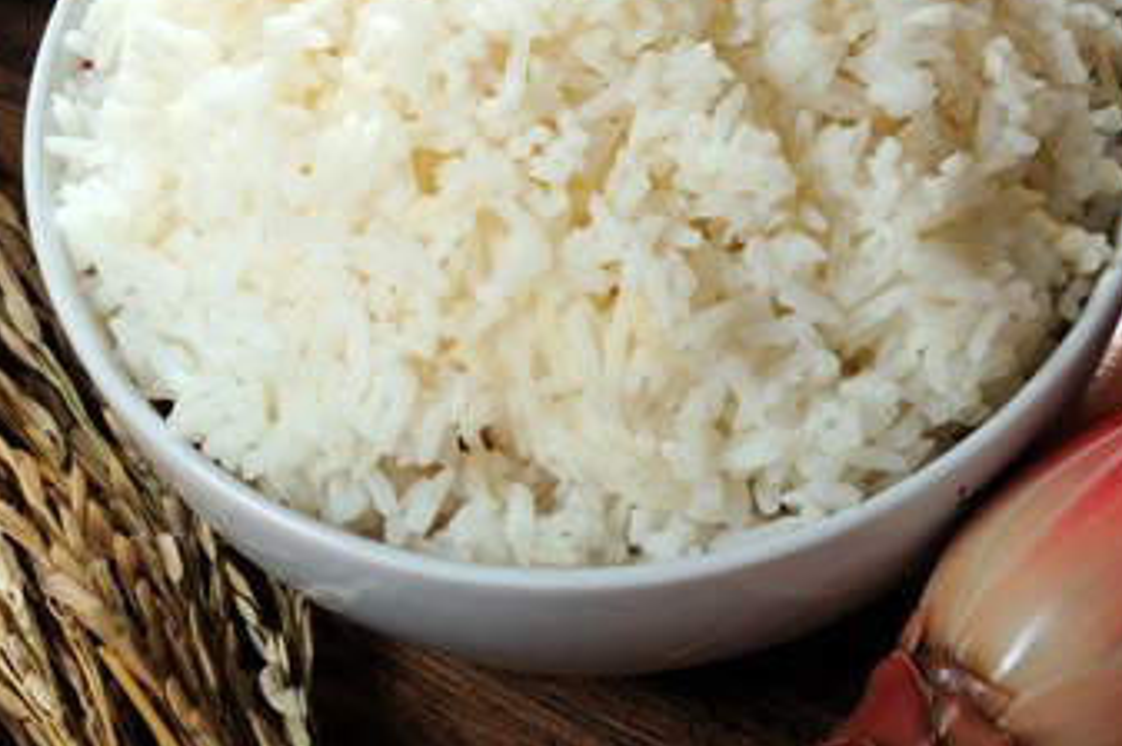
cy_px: 138
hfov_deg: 13.2
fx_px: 4857
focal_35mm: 156
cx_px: 363
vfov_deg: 8.8
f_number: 20
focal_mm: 50
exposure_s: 1/10
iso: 250
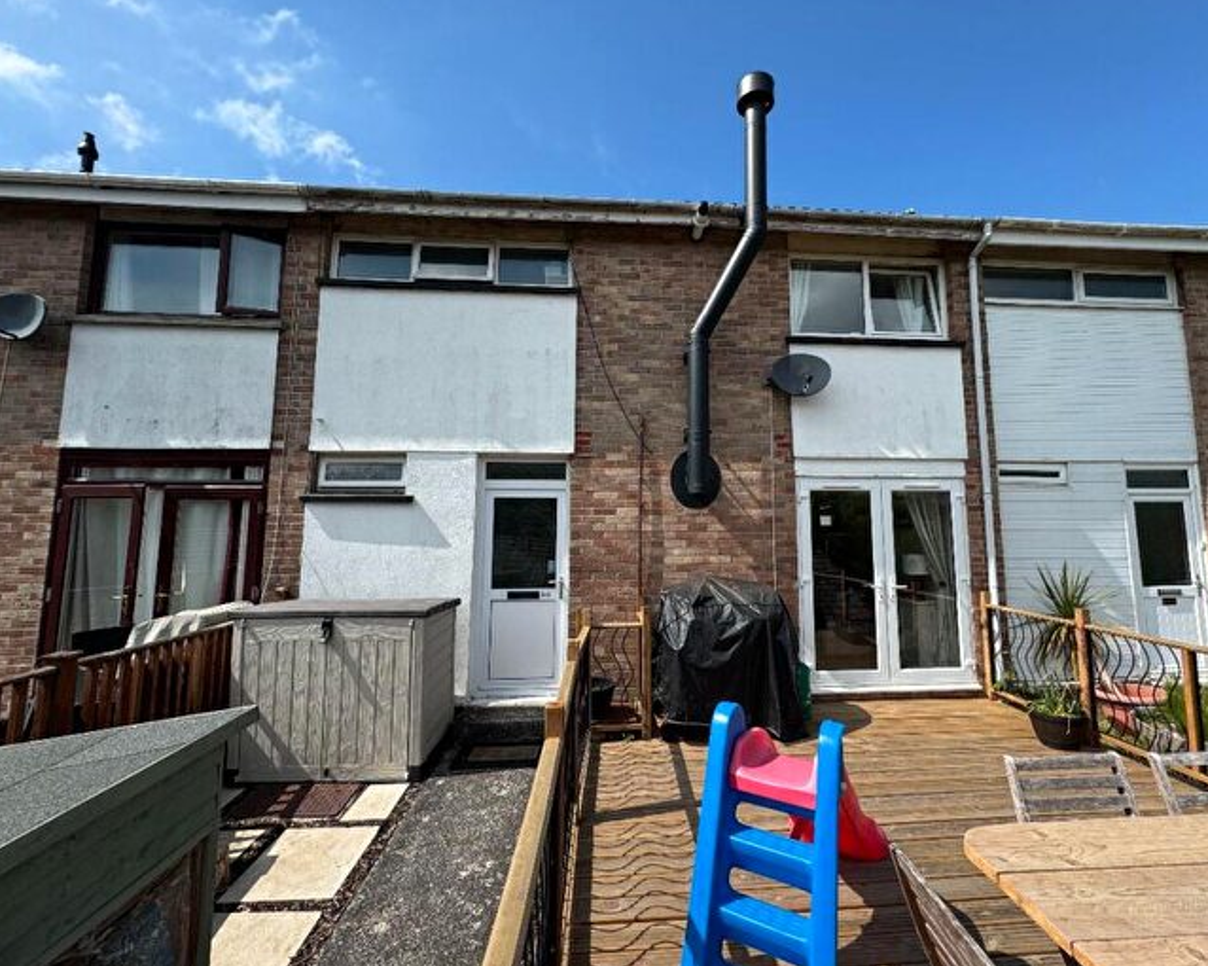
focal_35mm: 15
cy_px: 476
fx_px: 536
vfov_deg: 84.0
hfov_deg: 96.6
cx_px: 648
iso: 50
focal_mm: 2.22
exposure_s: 1/1709
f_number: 2.2
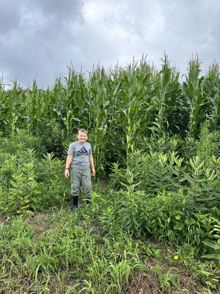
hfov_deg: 56.8
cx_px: 110
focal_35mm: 24
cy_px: 147
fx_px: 203
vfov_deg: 71.6
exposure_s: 1/1059
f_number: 1.78
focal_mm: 6.76
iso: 80
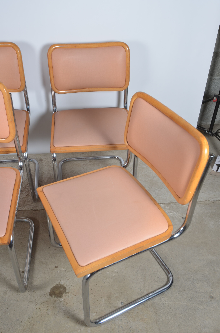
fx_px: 304
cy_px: 166
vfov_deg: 57.3
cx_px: 110
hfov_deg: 39.8
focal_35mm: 33
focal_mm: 22
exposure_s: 1/125
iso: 100
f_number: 11
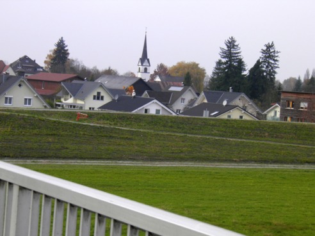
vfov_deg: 14.8
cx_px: 158
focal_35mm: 100
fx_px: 910
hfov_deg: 19.6
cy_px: 118
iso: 100
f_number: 5.6
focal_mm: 17.1
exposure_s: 1/160
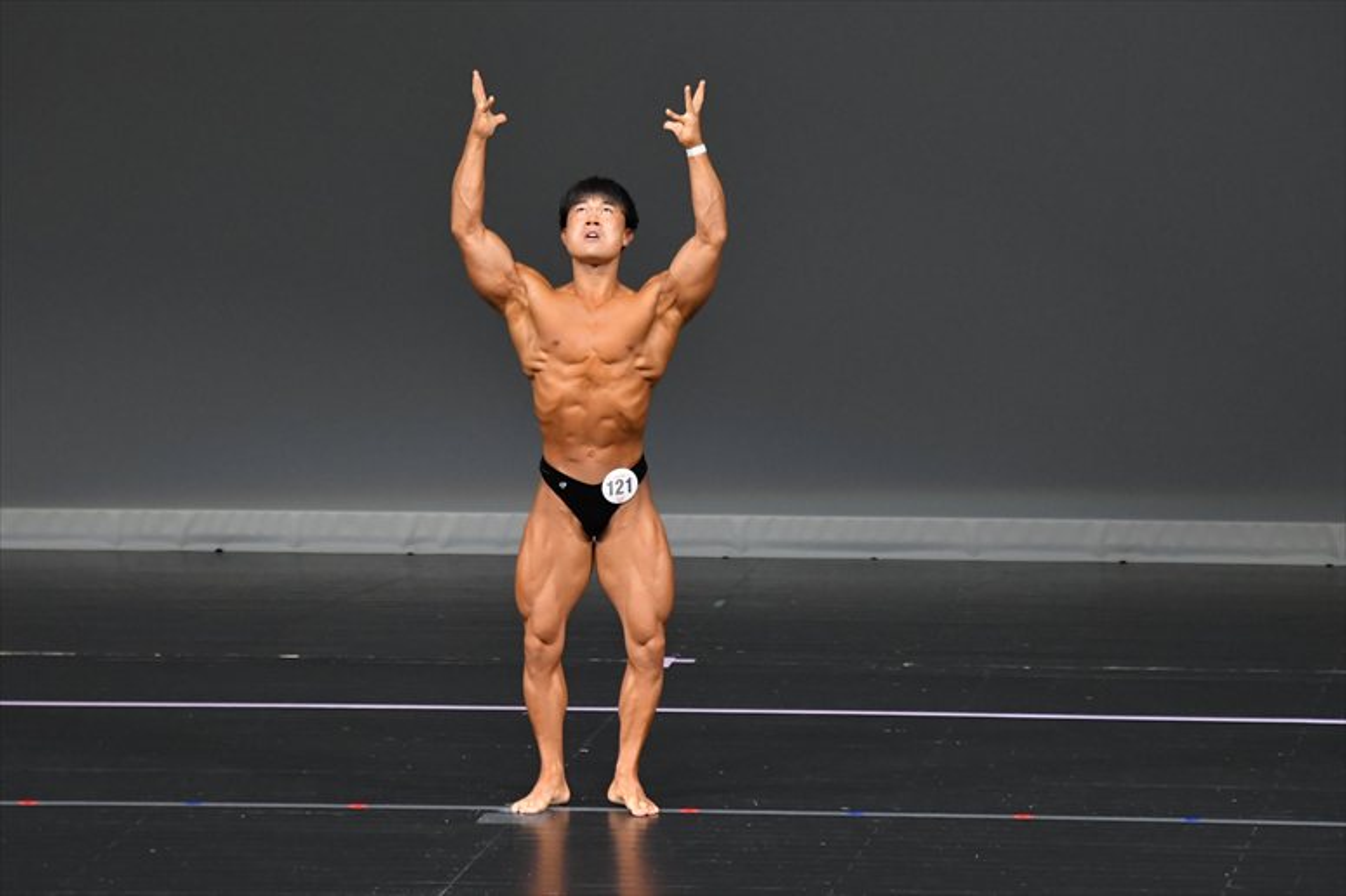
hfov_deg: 7.2
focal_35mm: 285
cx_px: 673
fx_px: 10651
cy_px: 448
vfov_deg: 4.8
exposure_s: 1/400
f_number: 5.6
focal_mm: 190
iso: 4000
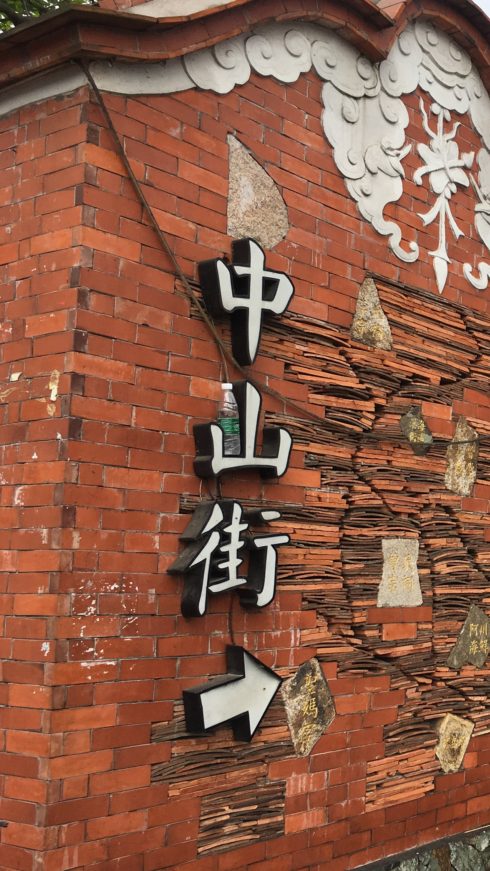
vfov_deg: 44.5
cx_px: 601
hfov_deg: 23.5
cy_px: 466
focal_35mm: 46
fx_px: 1062
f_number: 2.2
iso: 25
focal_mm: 4.15
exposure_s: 1/793
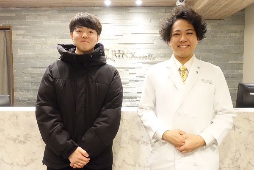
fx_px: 205
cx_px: 127
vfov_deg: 45.0
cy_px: 85
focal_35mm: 29
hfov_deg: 63.7
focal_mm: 10.51
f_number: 7.1
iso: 3200
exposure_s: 1/15
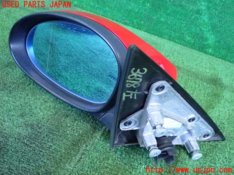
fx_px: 318
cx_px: 117
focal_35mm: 47
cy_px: 88
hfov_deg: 40.4
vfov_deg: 30.9
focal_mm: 8.4
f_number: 3.1
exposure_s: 1/125
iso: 1600
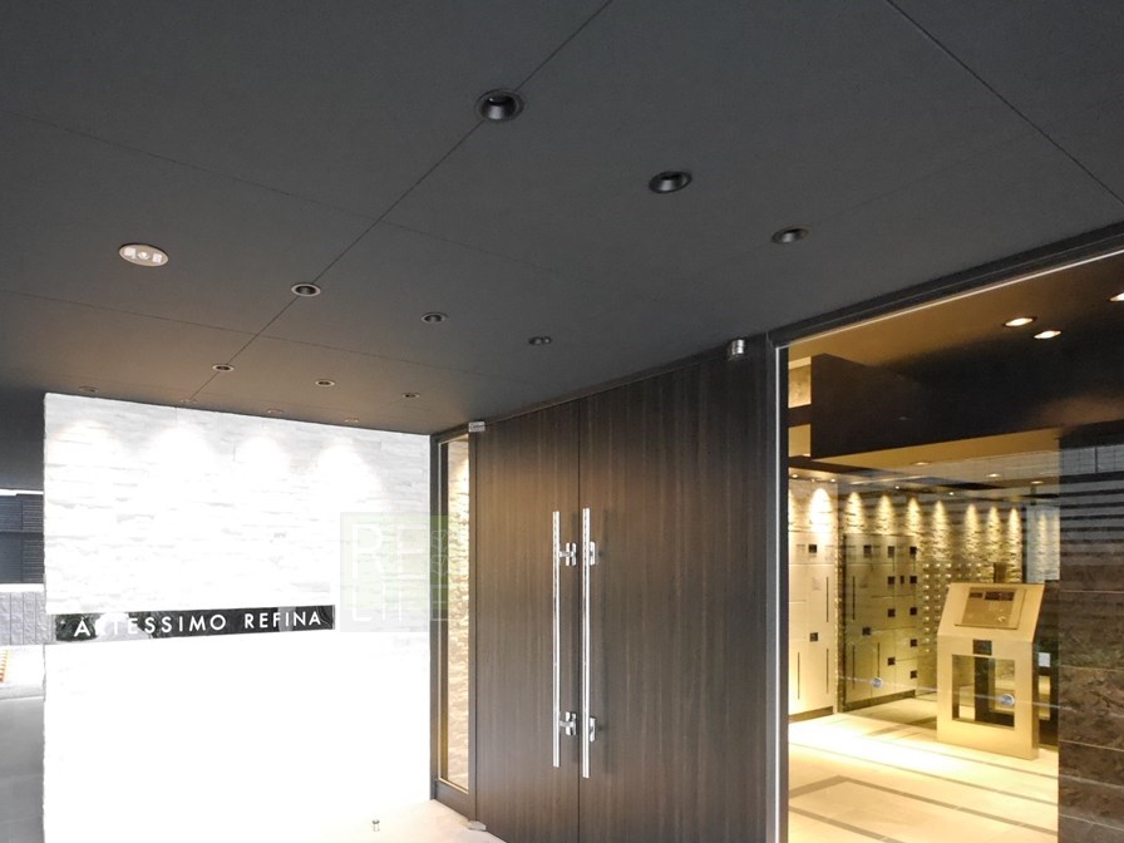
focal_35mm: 20
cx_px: 400
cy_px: 572
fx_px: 649
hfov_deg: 79.7
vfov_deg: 64.0
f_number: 4
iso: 3200
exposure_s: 1/60
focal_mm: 7
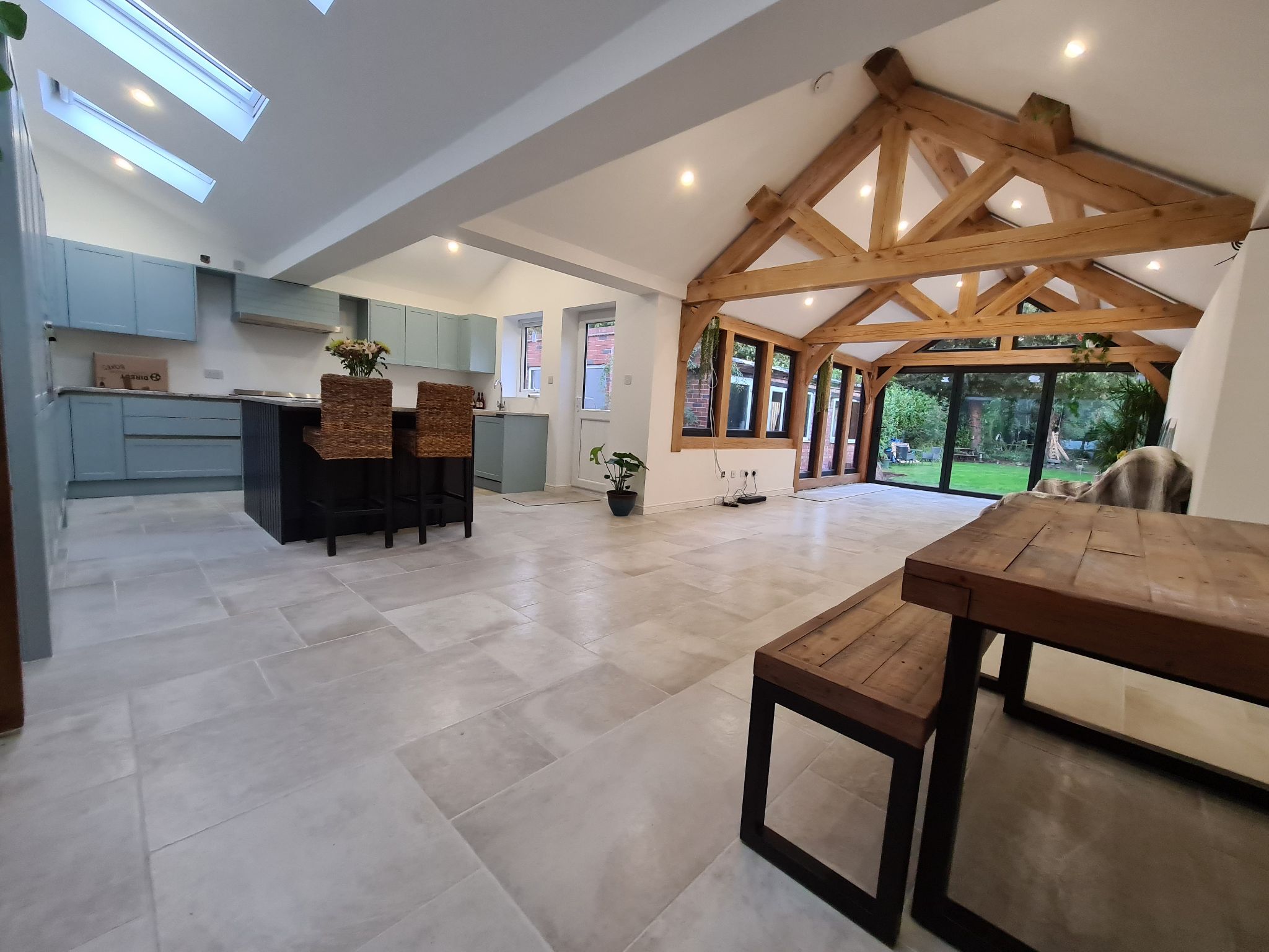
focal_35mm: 13
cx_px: 634
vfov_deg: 89.9
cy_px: 476
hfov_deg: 106.2
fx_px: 477
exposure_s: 1/50
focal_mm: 2.2
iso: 250
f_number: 2.2
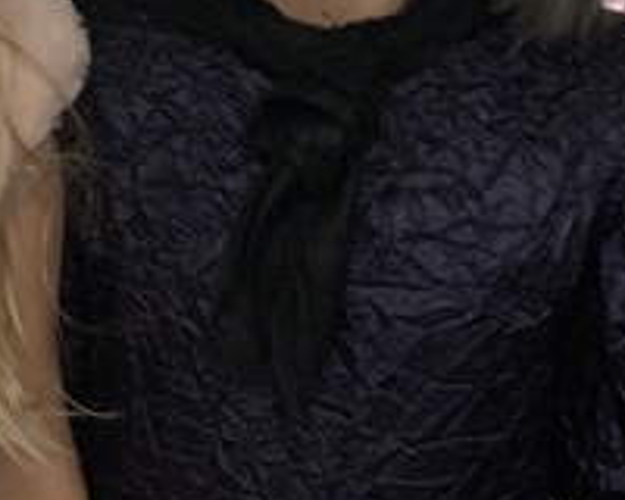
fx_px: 2405
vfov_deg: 11.8
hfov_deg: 14.5
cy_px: 441
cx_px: -28
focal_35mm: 130
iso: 320
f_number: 1.8
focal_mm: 4.25
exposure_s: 1/60
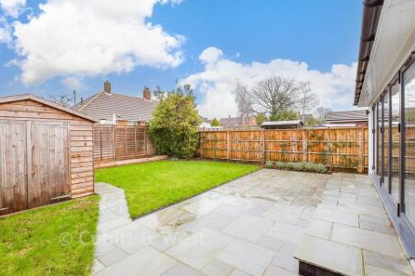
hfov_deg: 96.7
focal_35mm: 16
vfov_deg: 73.7
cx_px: 203
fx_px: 184
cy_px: 137
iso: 500
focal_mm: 10
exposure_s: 1/160
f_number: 7.1
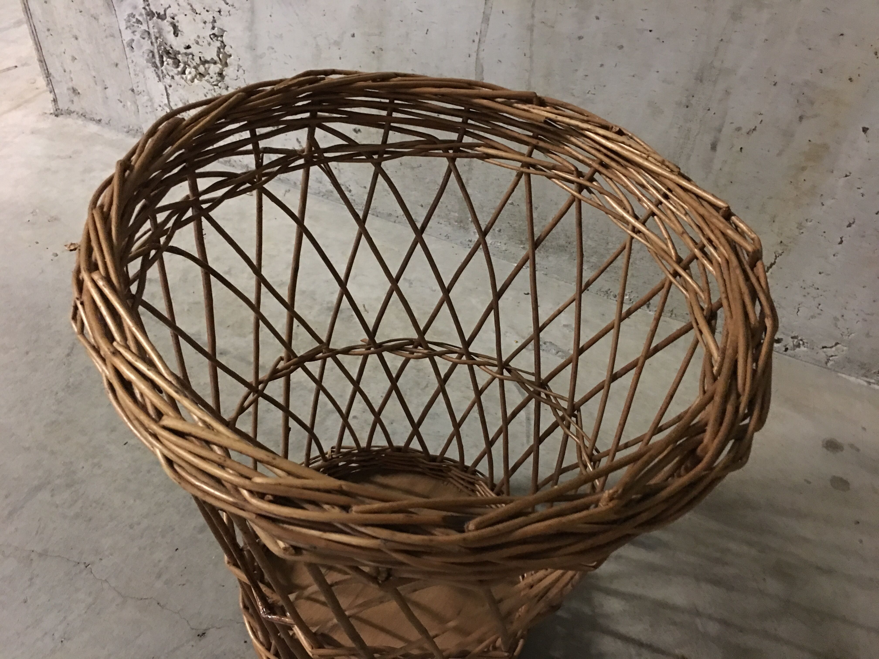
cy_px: 330
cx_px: 440
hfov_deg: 61.7
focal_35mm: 29
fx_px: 736
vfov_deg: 48.2
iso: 100
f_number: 2.2
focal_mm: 4.15
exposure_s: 1/4
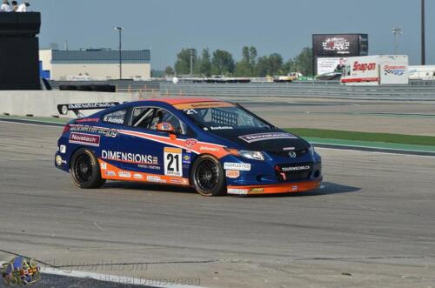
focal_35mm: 165
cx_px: 218
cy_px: 144
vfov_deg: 8.3
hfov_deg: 12.5
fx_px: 1989
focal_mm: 110
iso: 200
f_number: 10
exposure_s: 1/640
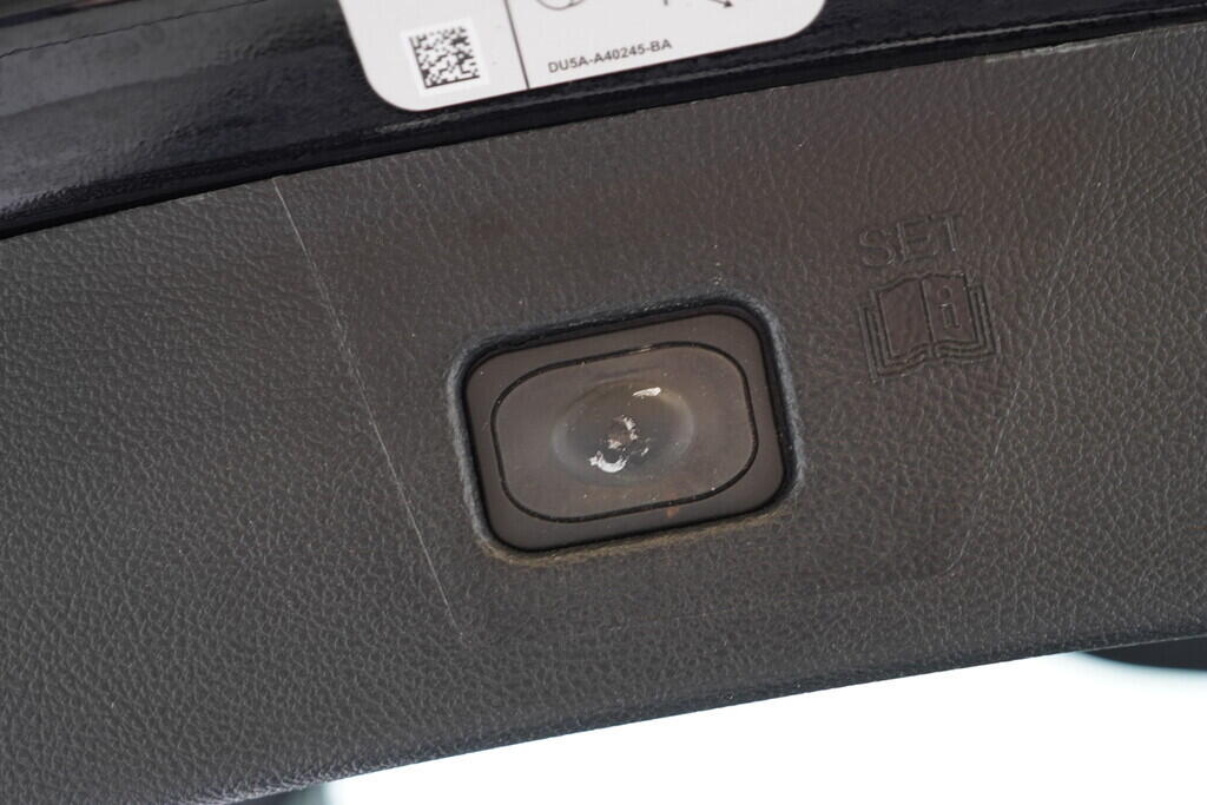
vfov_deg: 36.9
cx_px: 604
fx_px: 1207
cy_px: 402
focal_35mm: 36
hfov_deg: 53.1
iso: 400
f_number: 2.8
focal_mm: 24
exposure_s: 1/40
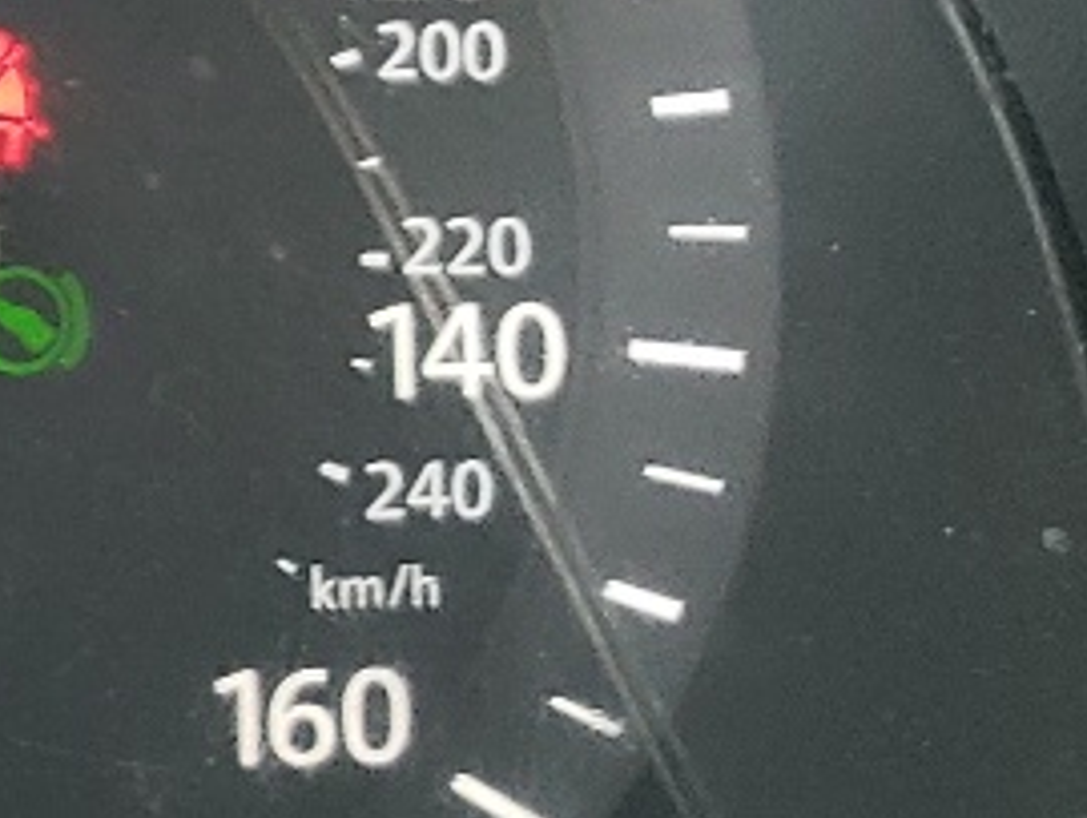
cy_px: -294
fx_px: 4840
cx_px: -2118
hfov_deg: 9.9
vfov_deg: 9.5
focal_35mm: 154
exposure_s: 1/60.2
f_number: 1.5
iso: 87
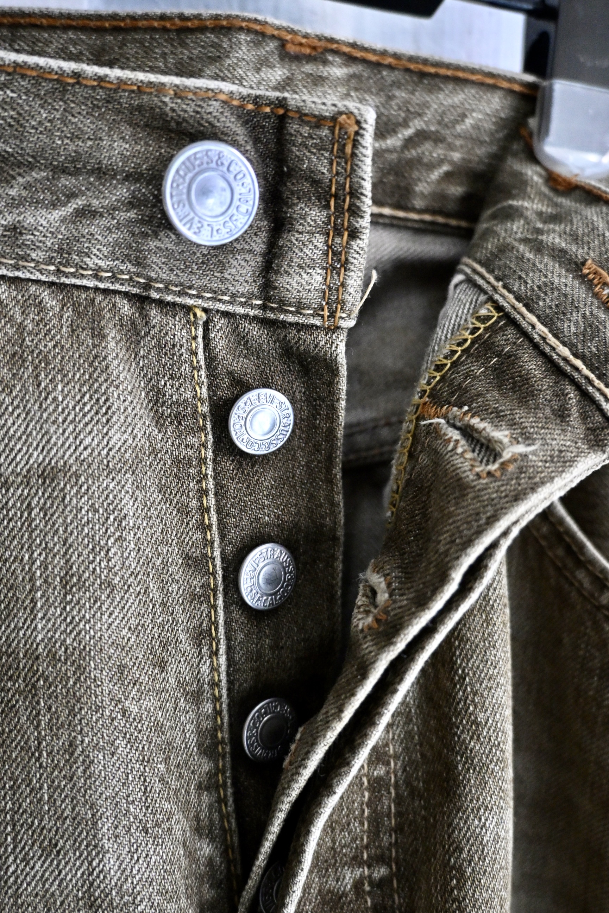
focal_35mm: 26
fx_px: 647
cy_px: 456
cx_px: 304
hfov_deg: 50.4
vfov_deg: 70.4
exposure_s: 1/30
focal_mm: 17
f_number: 3.5
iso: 1600
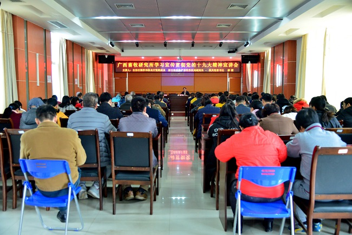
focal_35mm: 32
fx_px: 313
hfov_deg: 58.7
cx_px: 176
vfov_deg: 41.1
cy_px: 118
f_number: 4
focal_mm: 32
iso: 2500
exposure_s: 1/80
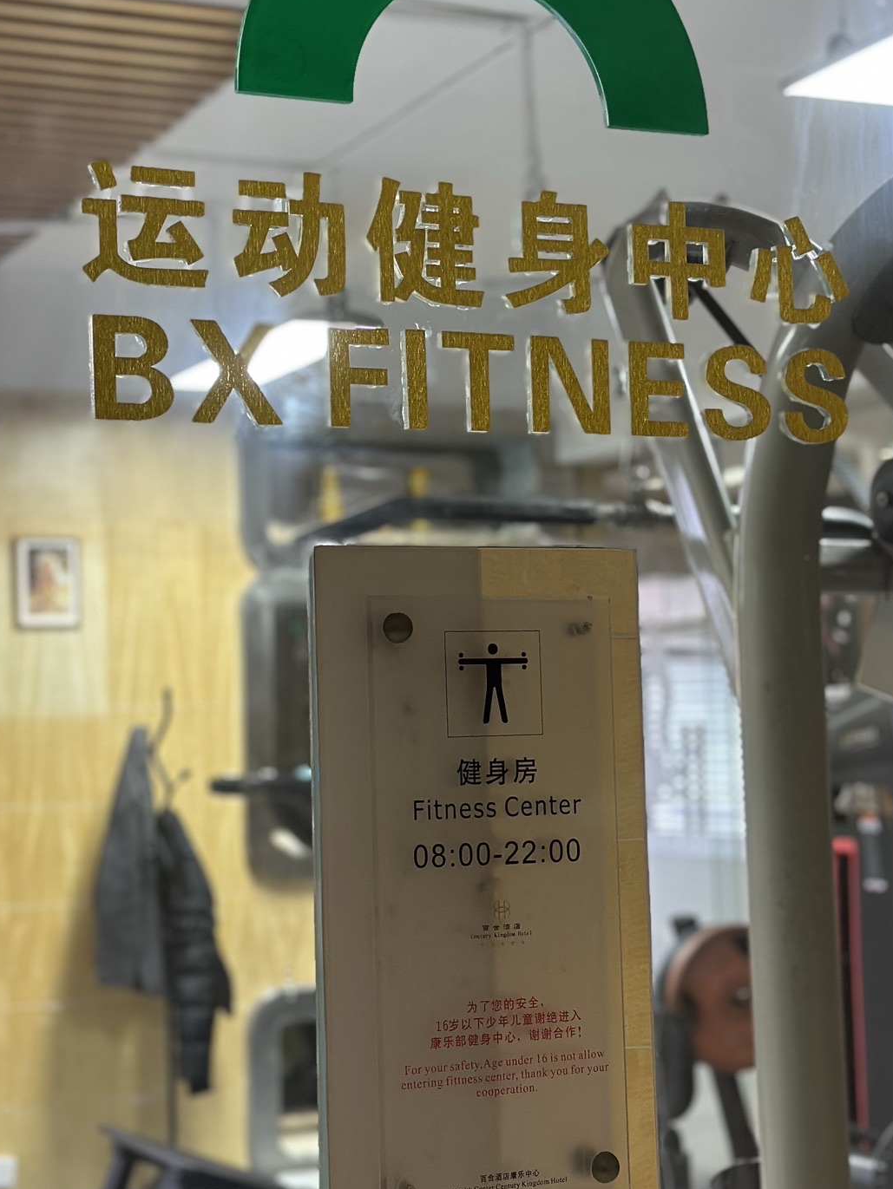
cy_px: 552
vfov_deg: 27.8
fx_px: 2407
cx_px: 474
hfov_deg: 21.0
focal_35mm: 70
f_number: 1.78
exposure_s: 1/100
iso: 160
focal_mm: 6.86
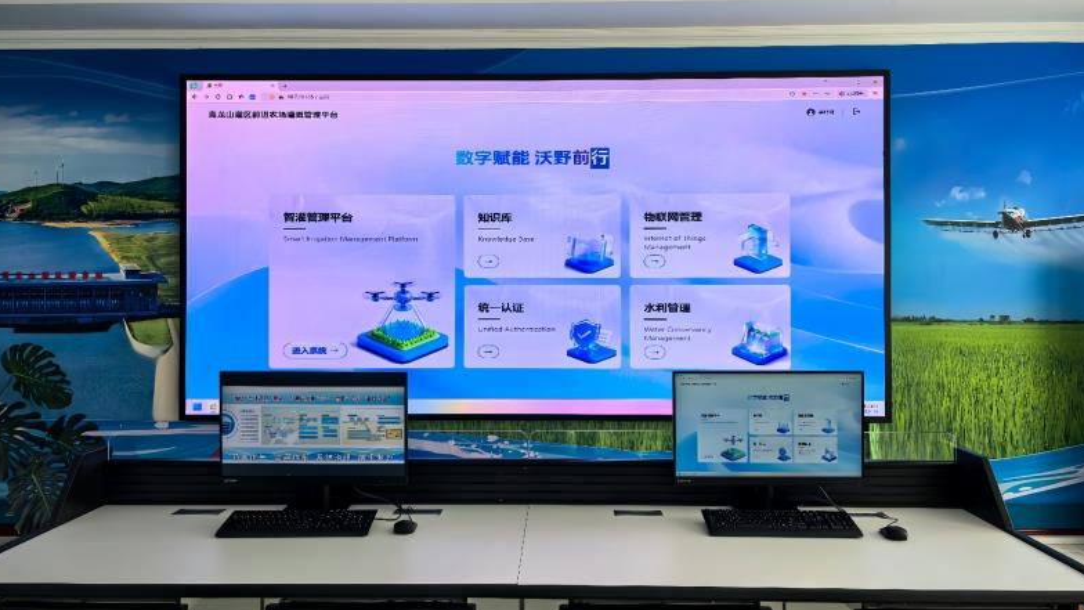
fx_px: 862
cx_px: 539
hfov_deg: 64.3
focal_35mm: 30
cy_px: 282
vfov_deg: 38.9
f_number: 2
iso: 64
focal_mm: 5.75
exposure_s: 1/100
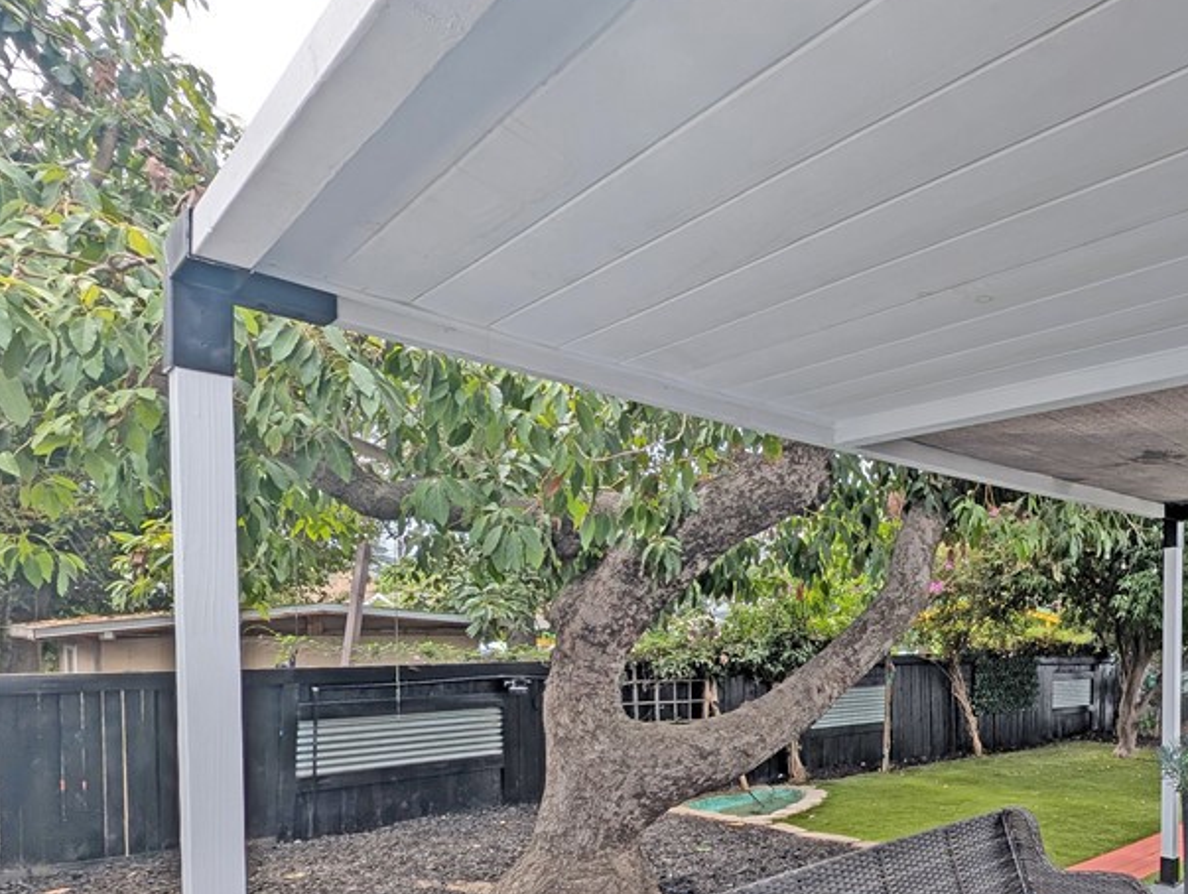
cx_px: 970
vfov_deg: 59.0
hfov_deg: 68.1
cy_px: 632
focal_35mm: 22
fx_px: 756
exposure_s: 1/512
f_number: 2.2
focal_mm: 1.95
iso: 51
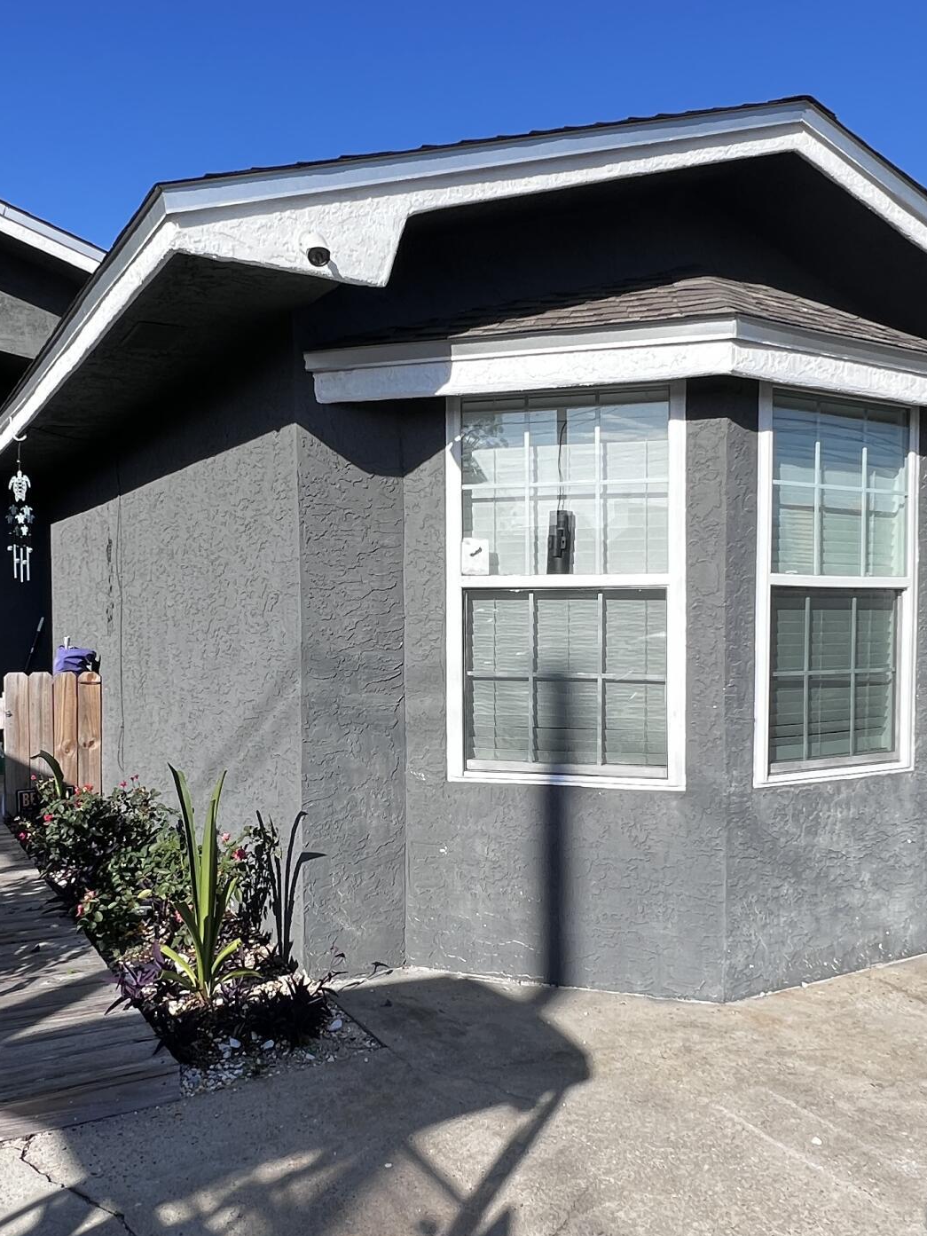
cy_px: 642
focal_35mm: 28
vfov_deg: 63.4
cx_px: 461
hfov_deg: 49.8
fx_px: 1000
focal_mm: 1.57
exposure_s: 1/903
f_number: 1.8
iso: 32
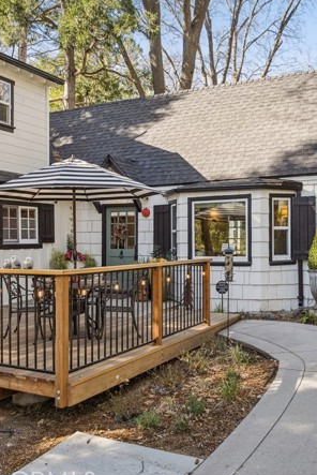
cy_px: 240
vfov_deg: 53.1
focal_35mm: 36
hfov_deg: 36.9
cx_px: 171
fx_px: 475
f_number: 2.8
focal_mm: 12.3
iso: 120
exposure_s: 1/15
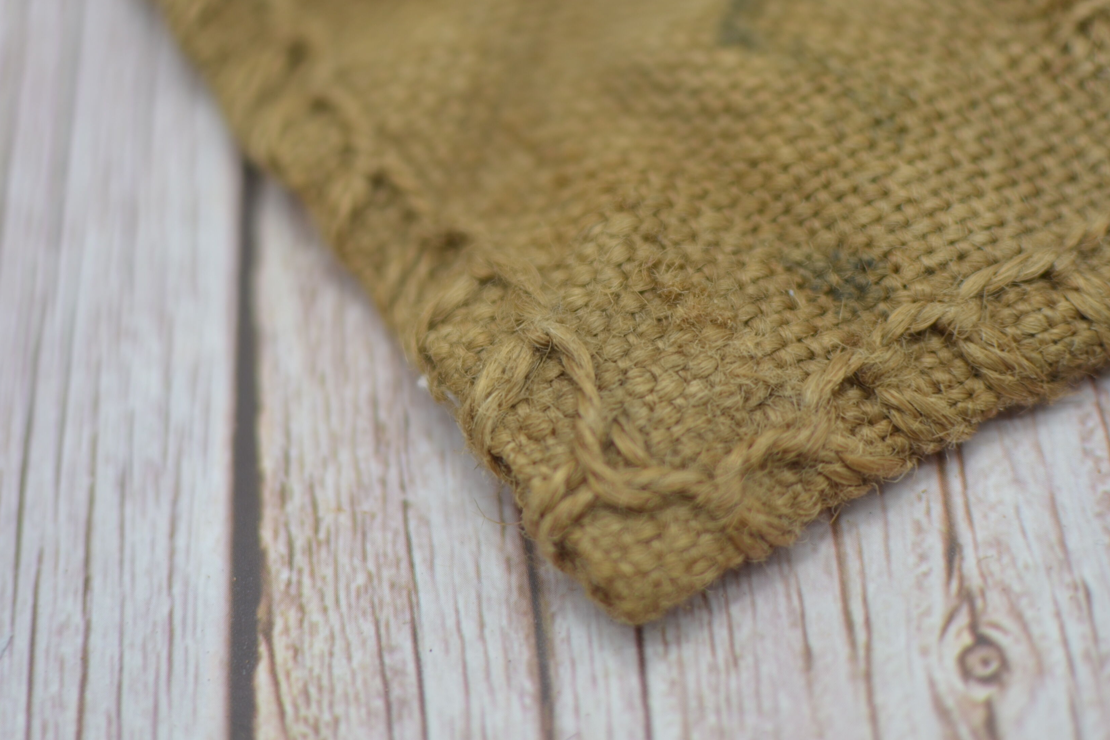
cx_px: 566
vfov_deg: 18.5
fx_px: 2272
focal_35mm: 74
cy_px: 267
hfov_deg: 27.5
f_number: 1.8
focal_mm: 35
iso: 100
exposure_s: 1/500
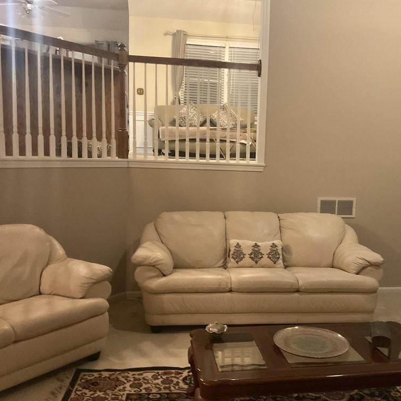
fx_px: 459
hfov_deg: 47.1
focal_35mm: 35
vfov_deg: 47.2
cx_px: 229
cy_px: 203
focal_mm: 3
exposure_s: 1/30
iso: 500
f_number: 1.8
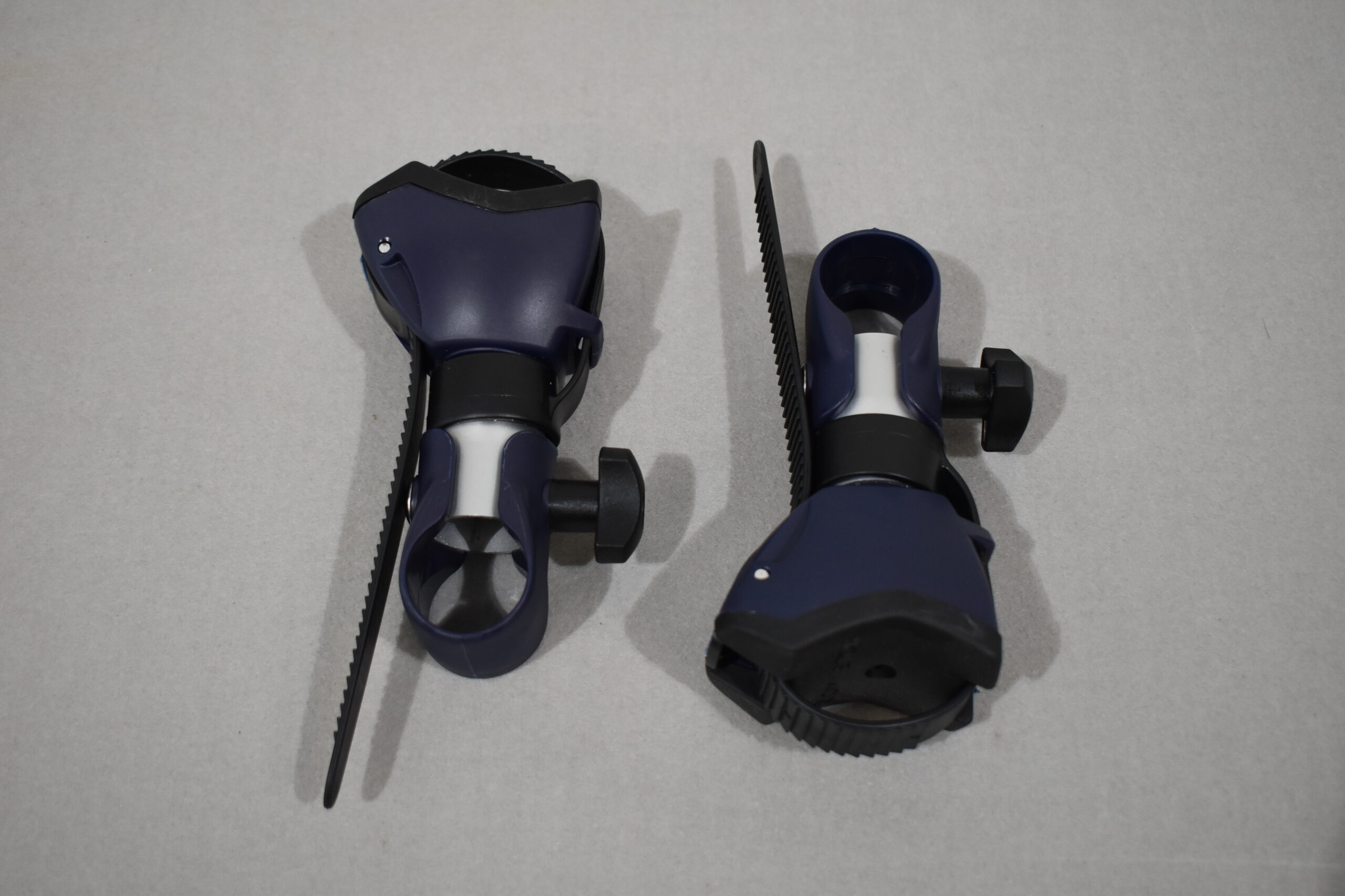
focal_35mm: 44
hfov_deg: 45.0
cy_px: 448
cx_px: 672
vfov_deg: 30.9
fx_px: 1625
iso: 800
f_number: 4.2
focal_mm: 29
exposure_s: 1/250
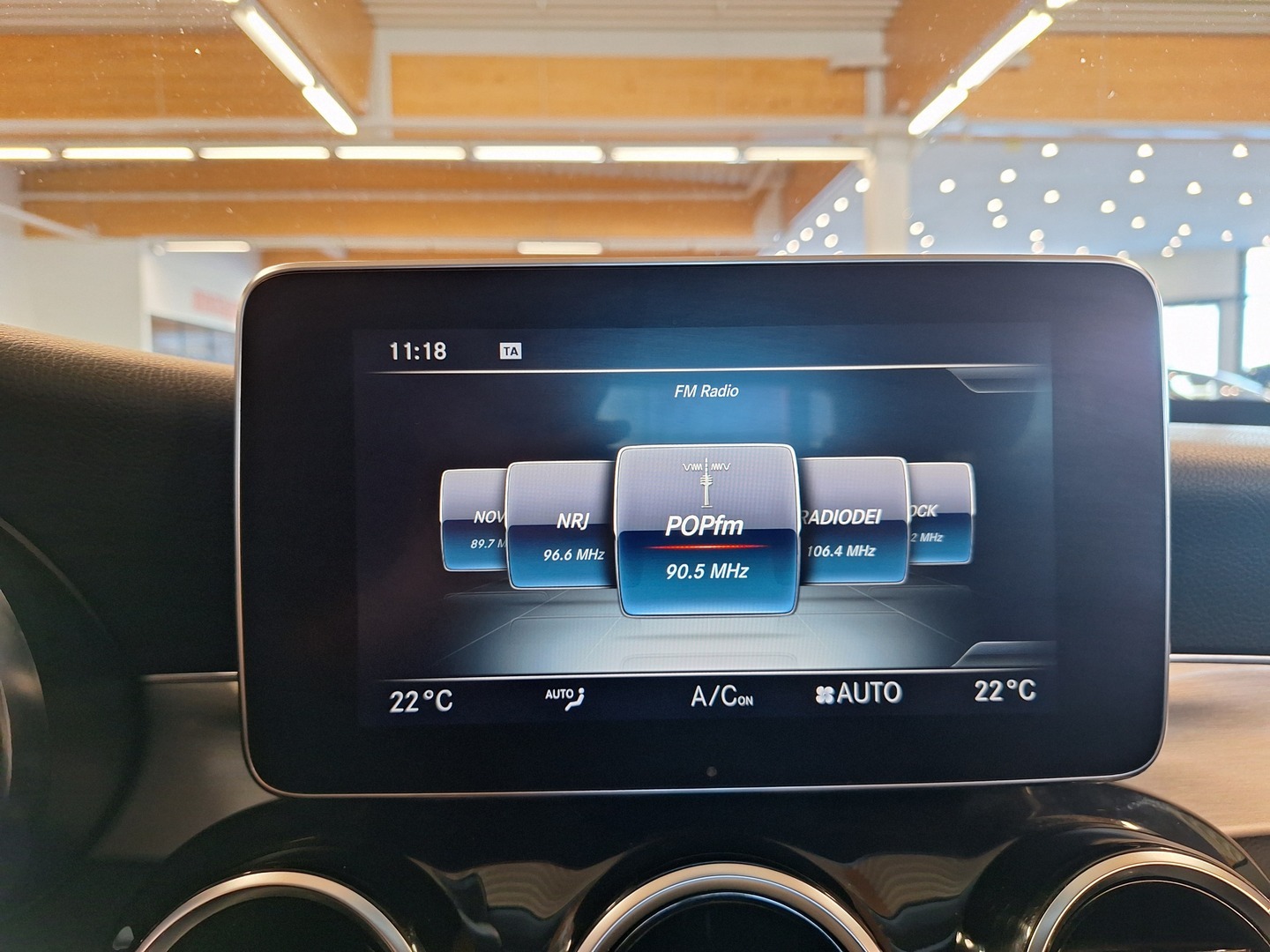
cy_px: 476
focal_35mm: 23
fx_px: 844
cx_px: 635
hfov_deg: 73.9
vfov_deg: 58.9
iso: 125
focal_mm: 5.54
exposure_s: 1/50
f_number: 1.8
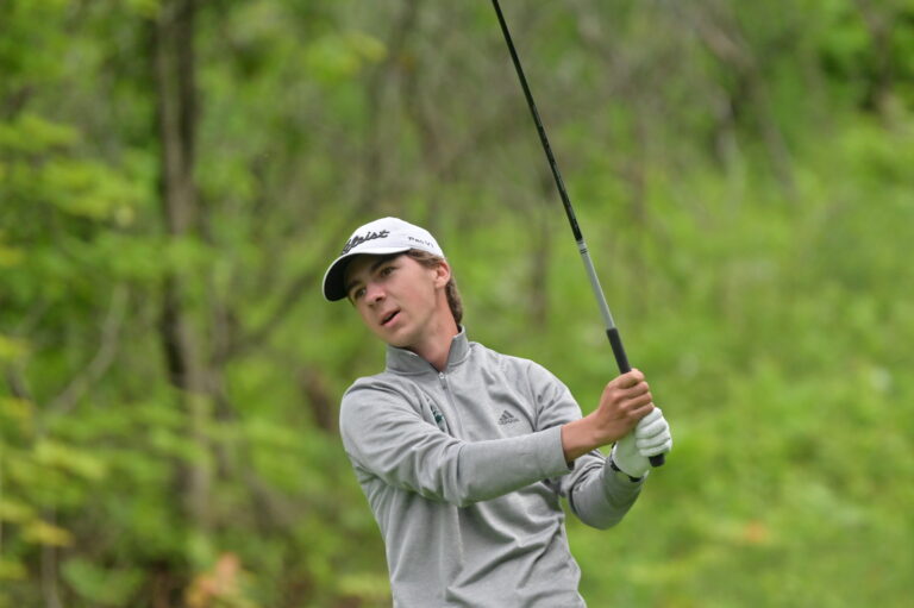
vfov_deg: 3.4
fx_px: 10149
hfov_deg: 5.2
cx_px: 457
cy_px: 304
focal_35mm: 400
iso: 3600
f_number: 5.6
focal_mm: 400
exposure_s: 1/8000
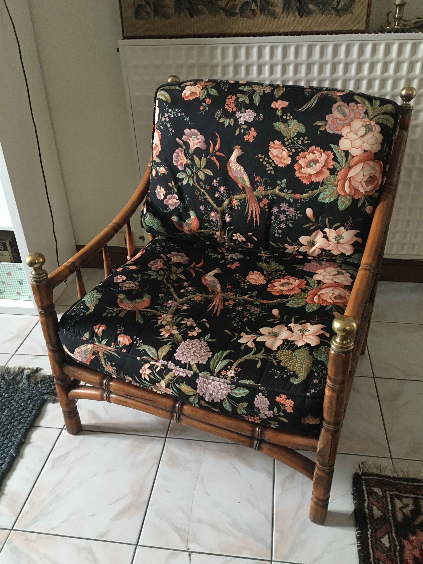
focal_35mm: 29
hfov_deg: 48.2
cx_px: 212
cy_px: 282
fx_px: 472
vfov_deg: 61.7
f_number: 2.2
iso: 400
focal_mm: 4.15
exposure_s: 1/17
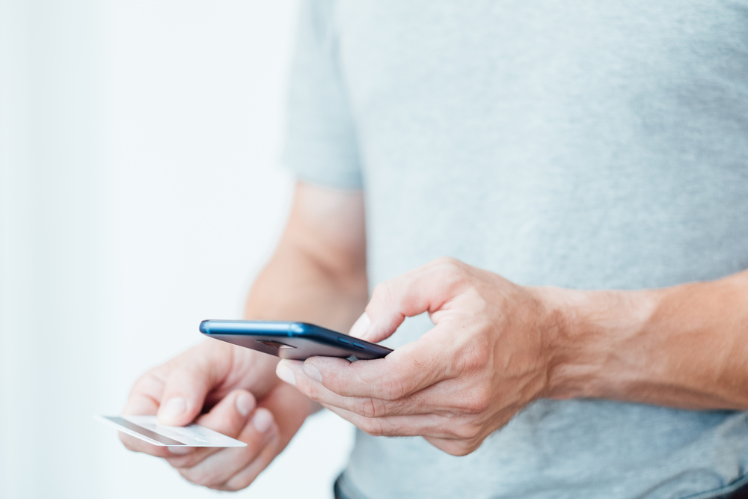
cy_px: 250
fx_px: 1745
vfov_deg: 16.3
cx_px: 374
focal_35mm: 84
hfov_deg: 24.2
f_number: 2
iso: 500
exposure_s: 1/250
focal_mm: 56
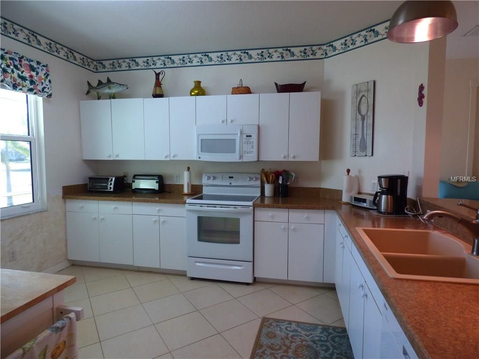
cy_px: 180
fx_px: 277
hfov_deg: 81.7
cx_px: 240
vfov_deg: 66.0
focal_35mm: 20
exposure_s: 1/60
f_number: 2.8
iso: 160
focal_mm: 3.58
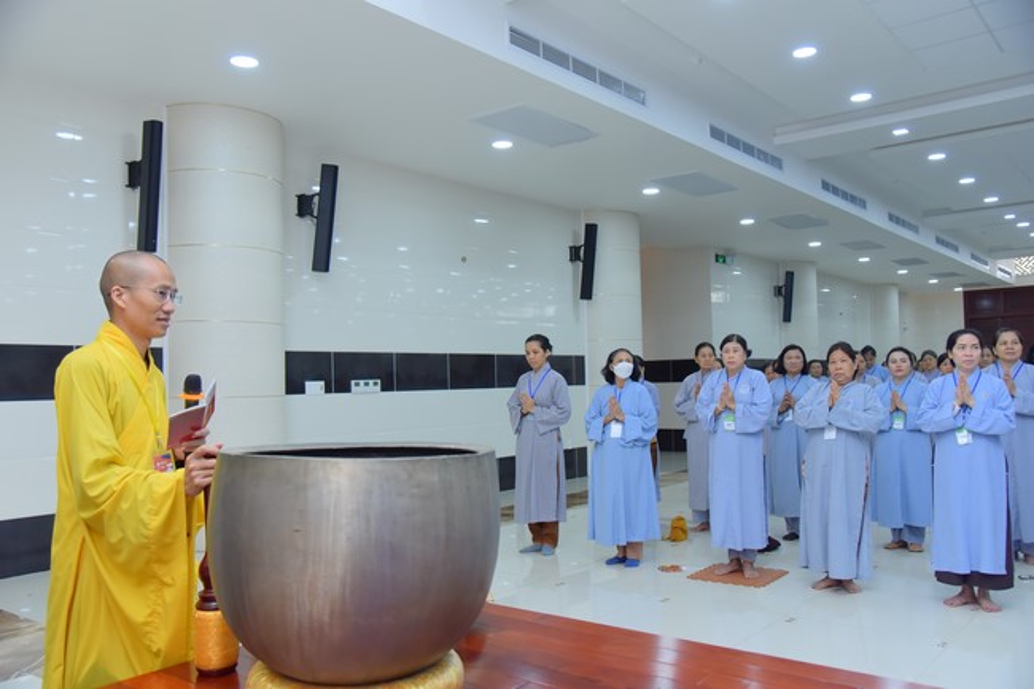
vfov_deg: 42.3
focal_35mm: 31
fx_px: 890
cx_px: 517
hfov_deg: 60.3
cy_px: 344
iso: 800
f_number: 5
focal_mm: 31
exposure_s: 1/125
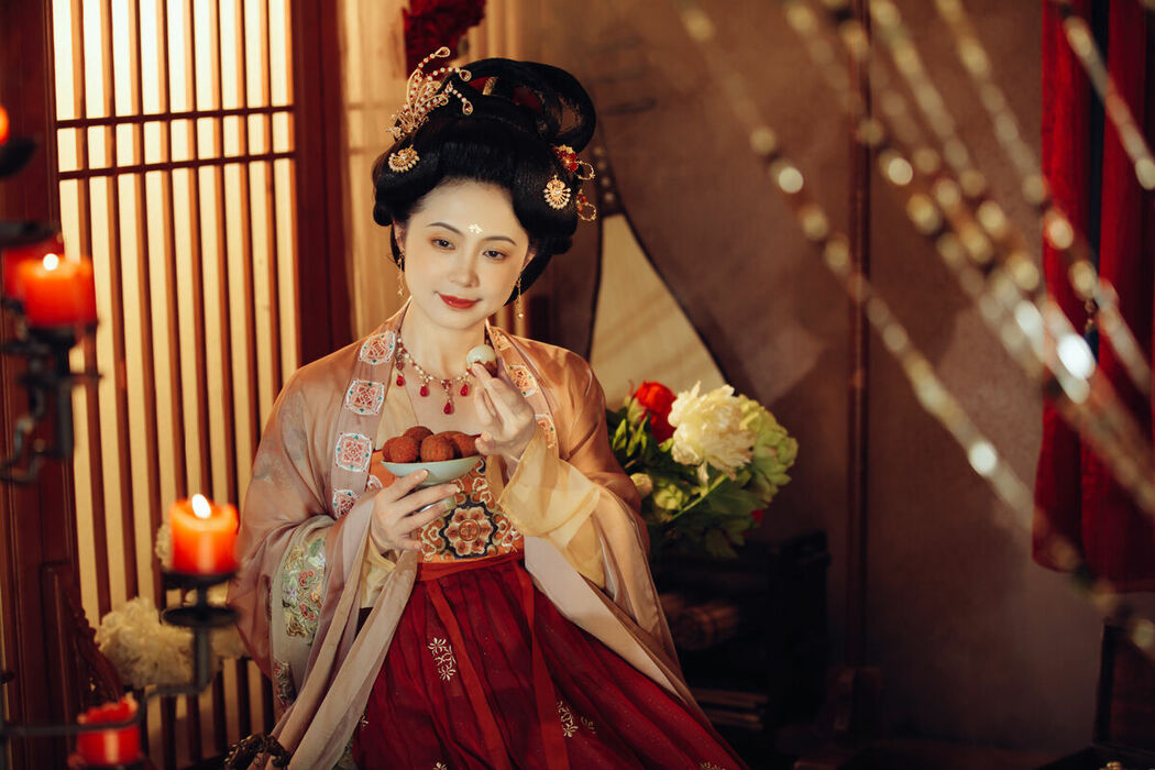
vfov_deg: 19.7
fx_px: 2214
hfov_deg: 29.2
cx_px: 578
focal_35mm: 69
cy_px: 385
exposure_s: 1/160
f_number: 2.8
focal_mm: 70
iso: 640
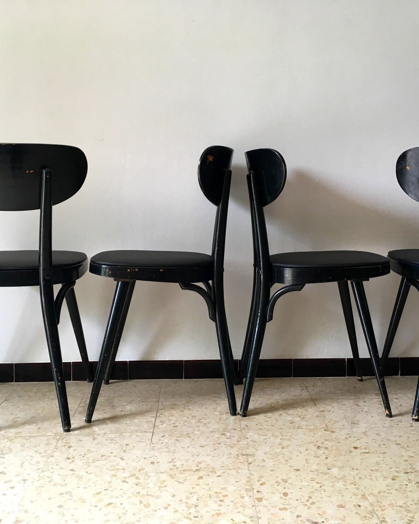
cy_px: 262
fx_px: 589
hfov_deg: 39.1
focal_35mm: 38
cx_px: 238
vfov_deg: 47.9
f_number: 2.2
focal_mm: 4.15
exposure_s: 1/33
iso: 40
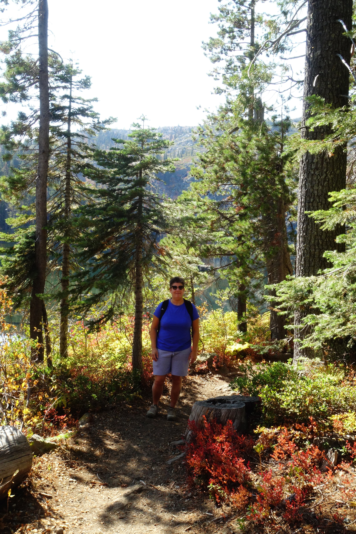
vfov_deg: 51.9
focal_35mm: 37
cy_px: 267
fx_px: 549
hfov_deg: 35.9
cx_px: 178
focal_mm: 13.75
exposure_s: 1/30
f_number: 11
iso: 400
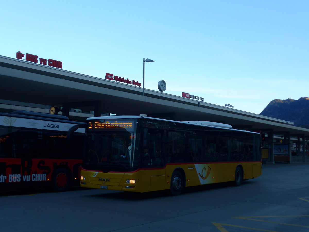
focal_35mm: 46
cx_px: 154
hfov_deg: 41.2
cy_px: 116
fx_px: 411
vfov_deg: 31.5
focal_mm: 9.5
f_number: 3
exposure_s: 1/400
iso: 80
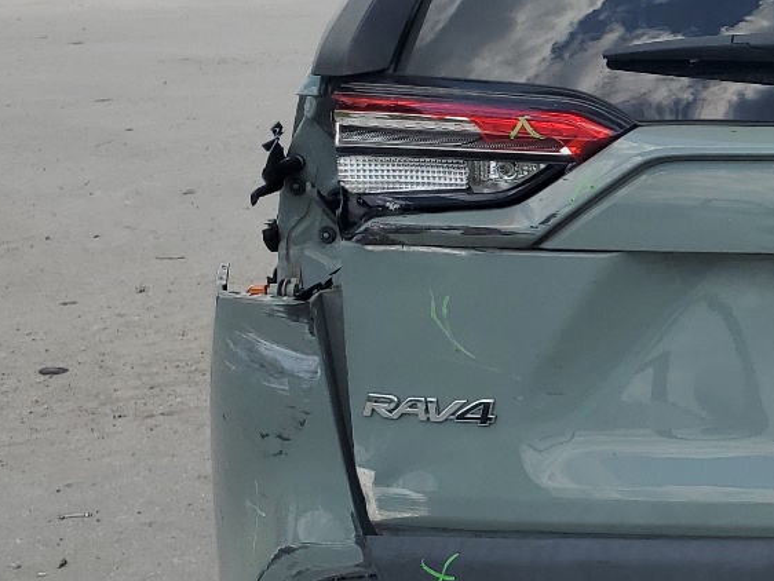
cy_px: 329
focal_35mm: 74
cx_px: 927
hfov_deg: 24.0
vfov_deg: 19.9
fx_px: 1655
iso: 50
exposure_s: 1/3333
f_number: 1.5
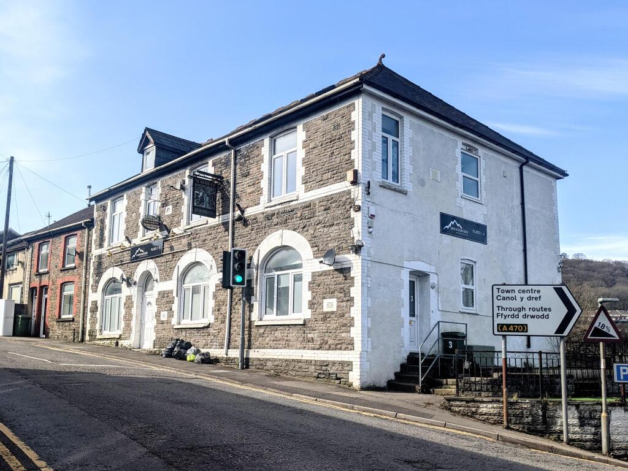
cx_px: 314
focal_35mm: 27
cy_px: 236
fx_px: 490
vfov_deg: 51.4
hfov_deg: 65.3
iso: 70
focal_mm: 4.38
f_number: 1.73
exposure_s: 1/2611
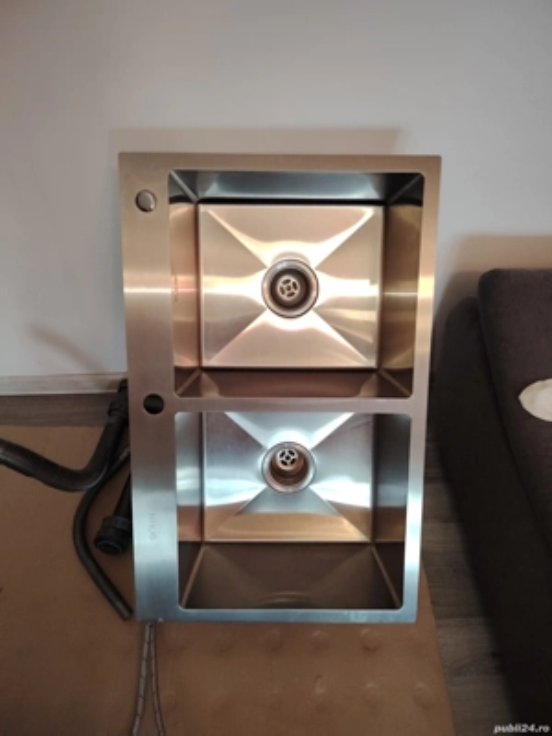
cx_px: 276
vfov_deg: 71.6
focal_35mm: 24
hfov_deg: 56.8
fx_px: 510
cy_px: 368
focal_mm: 5.25
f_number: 1.75
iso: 588
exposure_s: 1/33.3
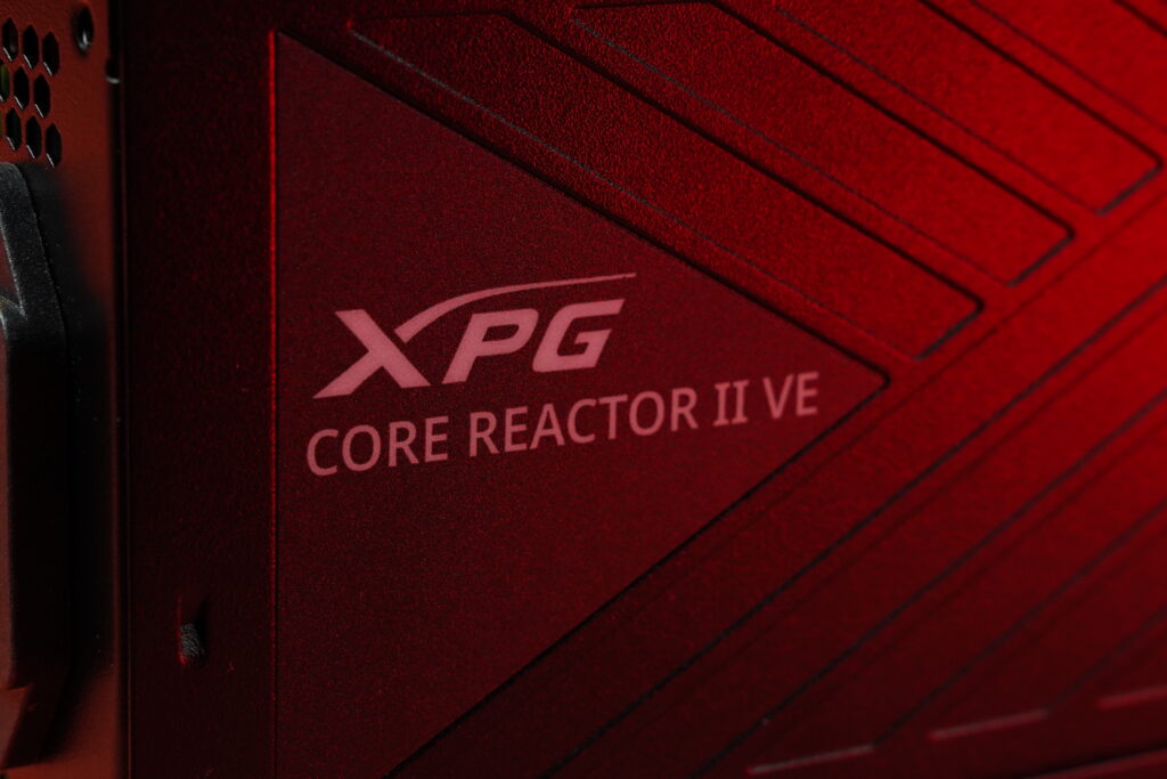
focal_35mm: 105
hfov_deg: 19.5
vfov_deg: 13.0
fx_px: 3404
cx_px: 584
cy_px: 390
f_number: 10
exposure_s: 1/160
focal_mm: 70
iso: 1250
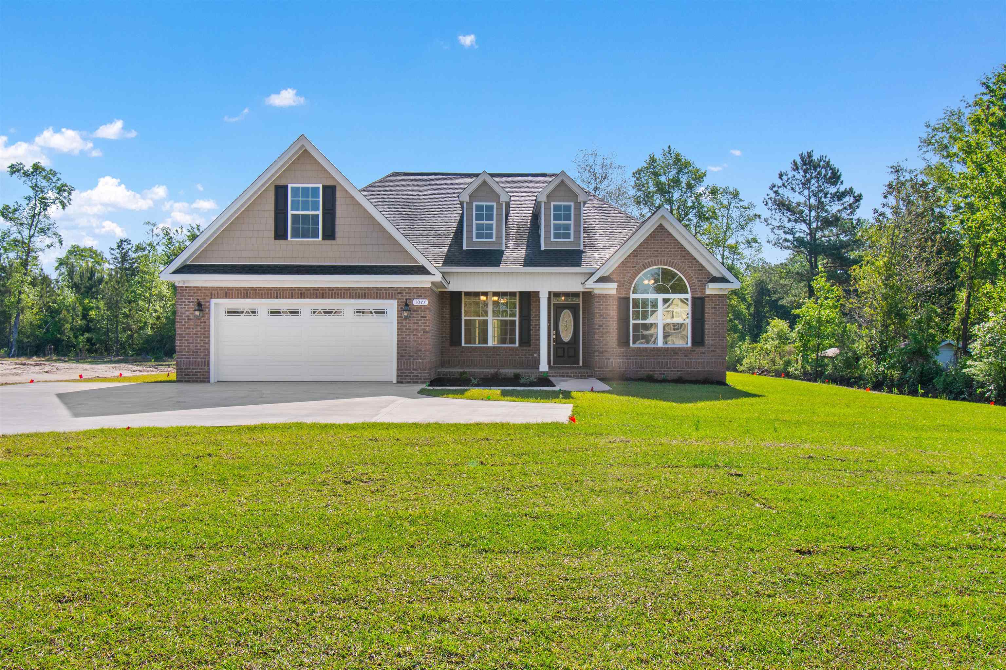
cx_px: 503
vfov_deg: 43.6
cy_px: 335
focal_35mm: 30
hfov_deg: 61.9
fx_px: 838
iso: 100
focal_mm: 20
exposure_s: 1/320
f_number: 9
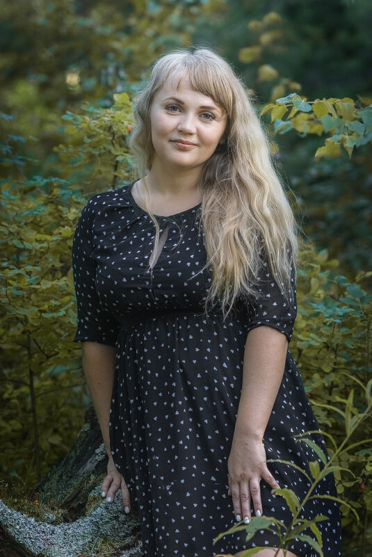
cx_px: 186
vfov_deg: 16.1
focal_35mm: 128
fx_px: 1974
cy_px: 278
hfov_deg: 10.8
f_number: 2.5
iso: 640
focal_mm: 85
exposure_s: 1/1000
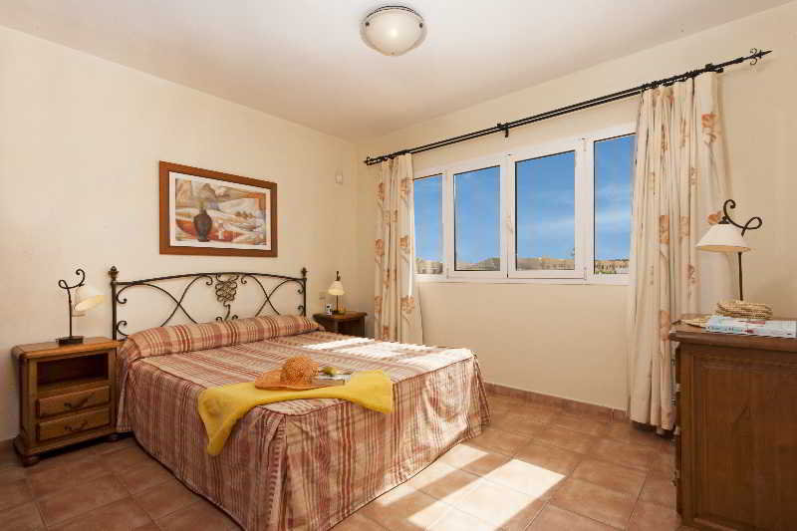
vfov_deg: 70.4
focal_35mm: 17
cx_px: 398
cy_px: 266
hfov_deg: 93.3
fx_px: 376
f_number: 22
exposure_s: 1/250
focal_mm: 17
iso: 800
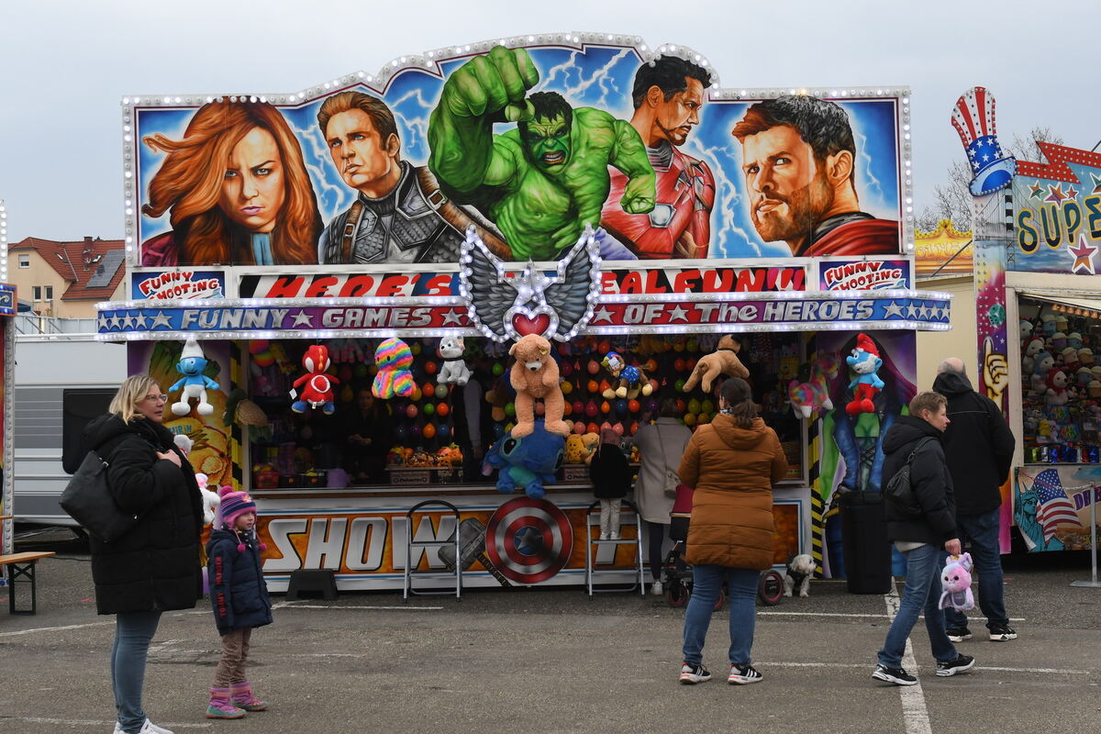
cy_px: 367
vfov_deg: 25.8
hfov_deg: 37.9
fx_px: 1605
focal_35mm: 52
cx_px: 550
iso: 400
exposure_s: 1/160
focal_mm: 35
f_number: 8
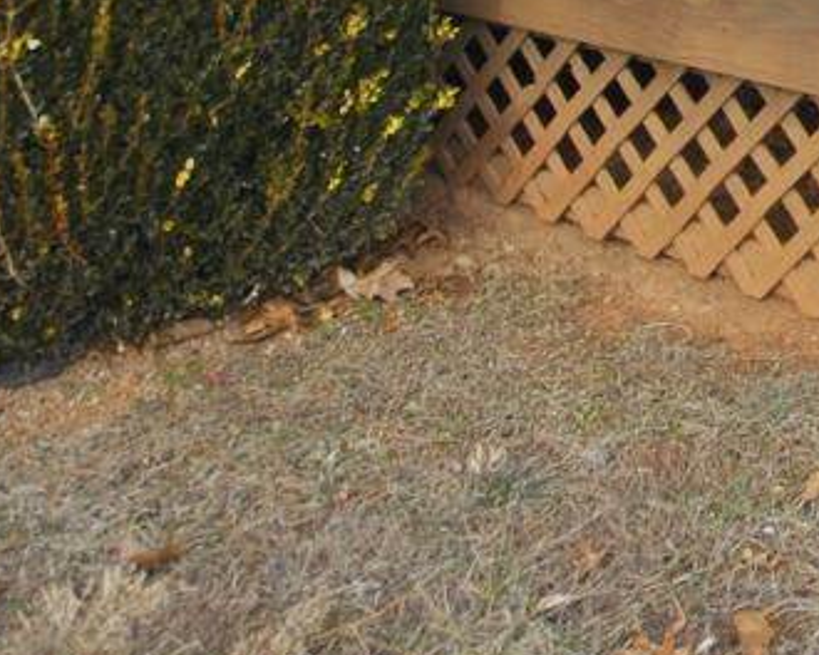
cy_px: -367
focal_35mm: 64
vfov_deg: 20.1
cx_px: 1233
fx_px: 1551
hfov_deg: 23.5
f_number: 6.3
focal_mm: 10
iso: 100
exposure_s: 1/160
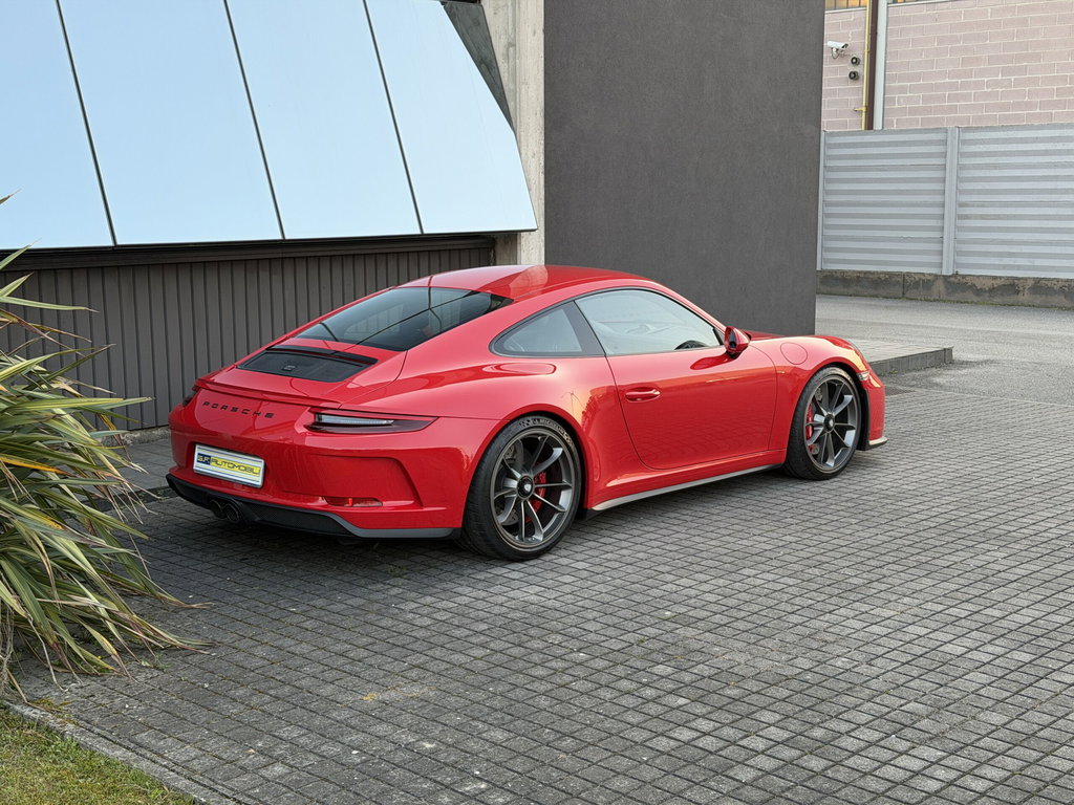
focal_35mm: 48
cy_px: 402
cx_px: 537
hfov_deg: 39.7
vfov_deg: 30.3
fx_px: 1489
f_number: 1.78
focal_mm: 6.76
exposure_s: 1/171
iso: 64
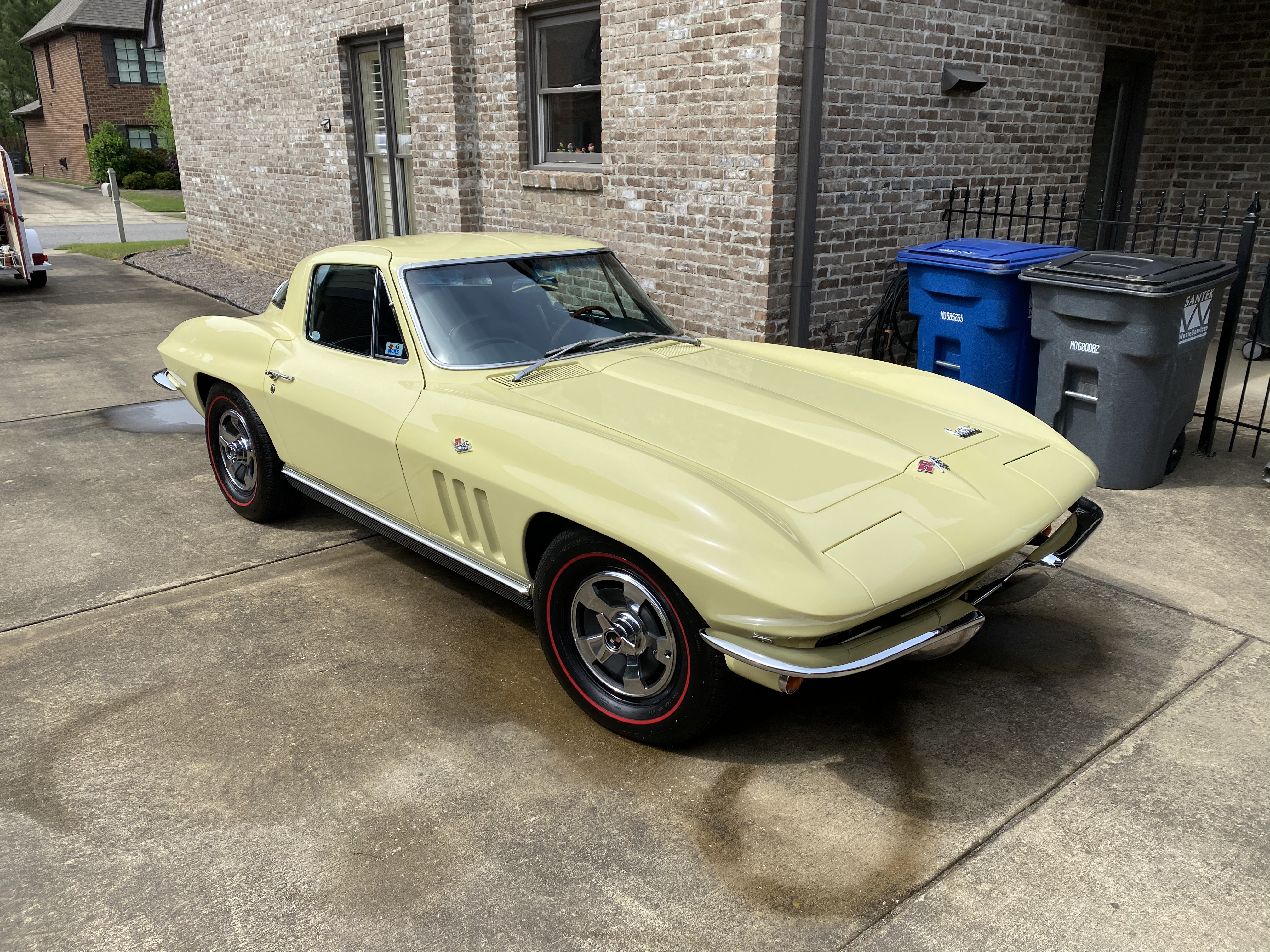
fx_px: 954
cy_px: 476
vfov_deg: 53.1
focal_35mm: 26
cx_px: 635
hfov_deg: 67.3
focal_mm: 4.25
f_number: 1.8
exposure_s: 1/2688
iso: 32
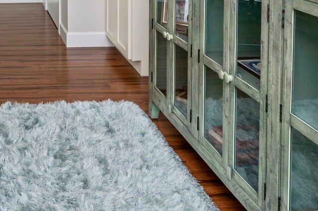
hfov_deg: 36.7
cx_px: -32
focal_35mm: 45
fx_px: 397
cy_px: -72
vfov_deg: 25.3
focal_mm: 14
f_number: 9
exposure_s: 1/30
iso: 500
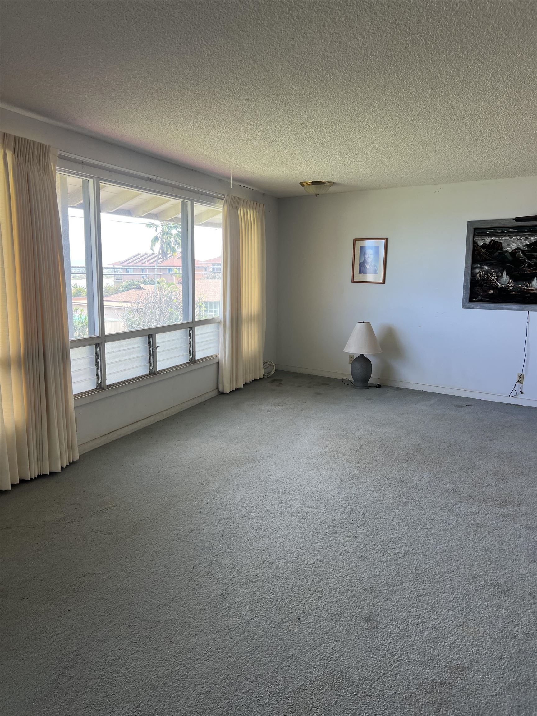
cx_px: 268
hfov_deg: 53.1
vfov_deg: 67.3
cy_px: 358
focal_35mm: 26
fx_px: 538
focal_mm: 5.7
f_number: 1.5
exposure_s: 1/163
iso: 50
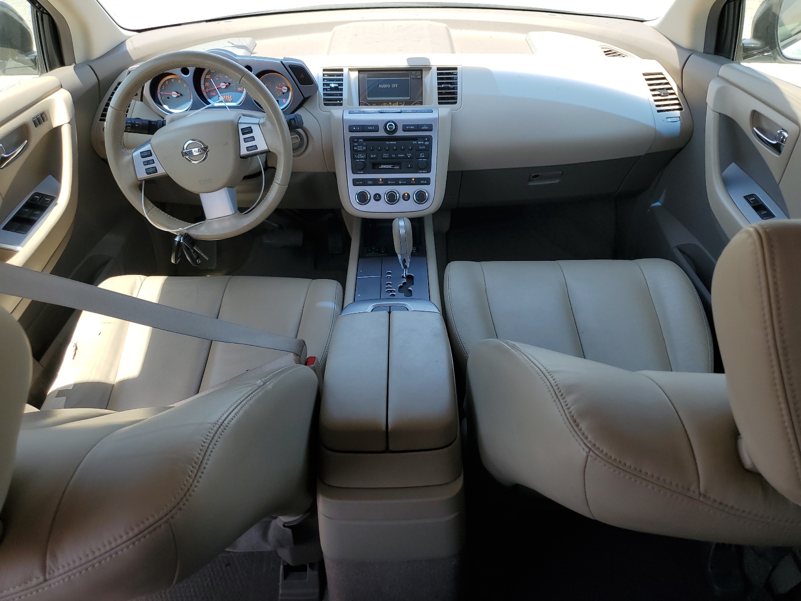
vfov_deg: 53.1
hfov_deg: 67.3
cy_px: 300
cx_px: 400
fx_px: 602
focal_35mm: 26
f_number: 1.5
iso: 50
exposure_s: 1/526
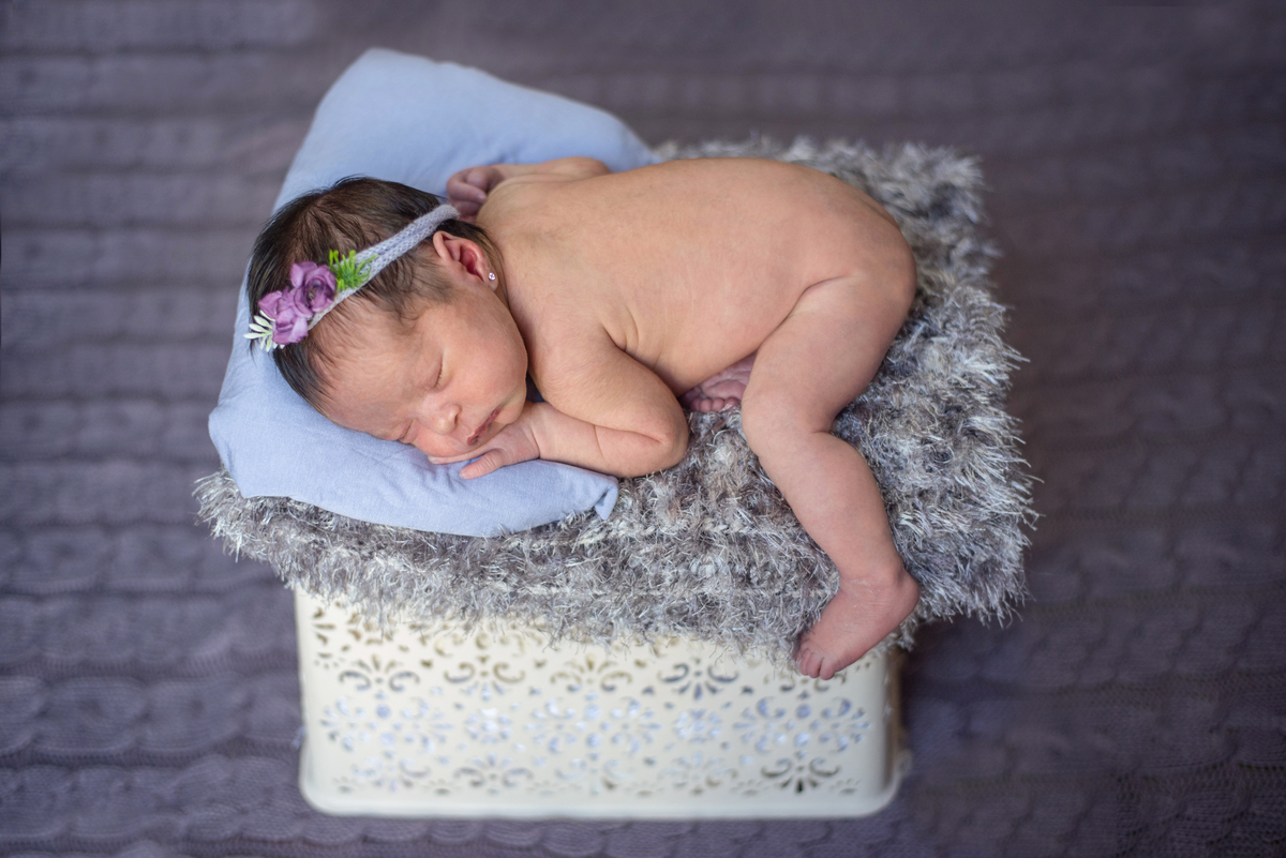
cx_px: 643
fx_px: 1787
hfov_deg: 39.6
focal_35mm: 50
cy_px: 429
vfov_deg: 27.0
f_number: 2.2
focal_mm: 50
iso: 250
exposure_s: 1/100
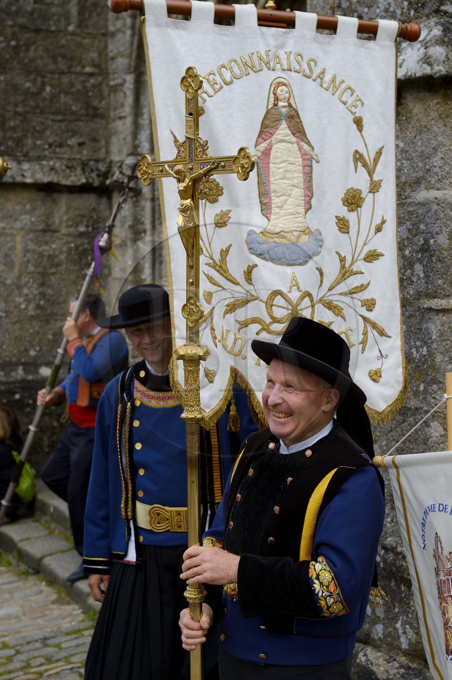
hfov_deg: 19.4
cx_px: 226
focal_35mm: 70
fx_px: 1321
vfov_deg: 28.9
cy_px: 340
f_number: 7.1
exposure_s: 1/640
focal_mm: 70
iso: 200
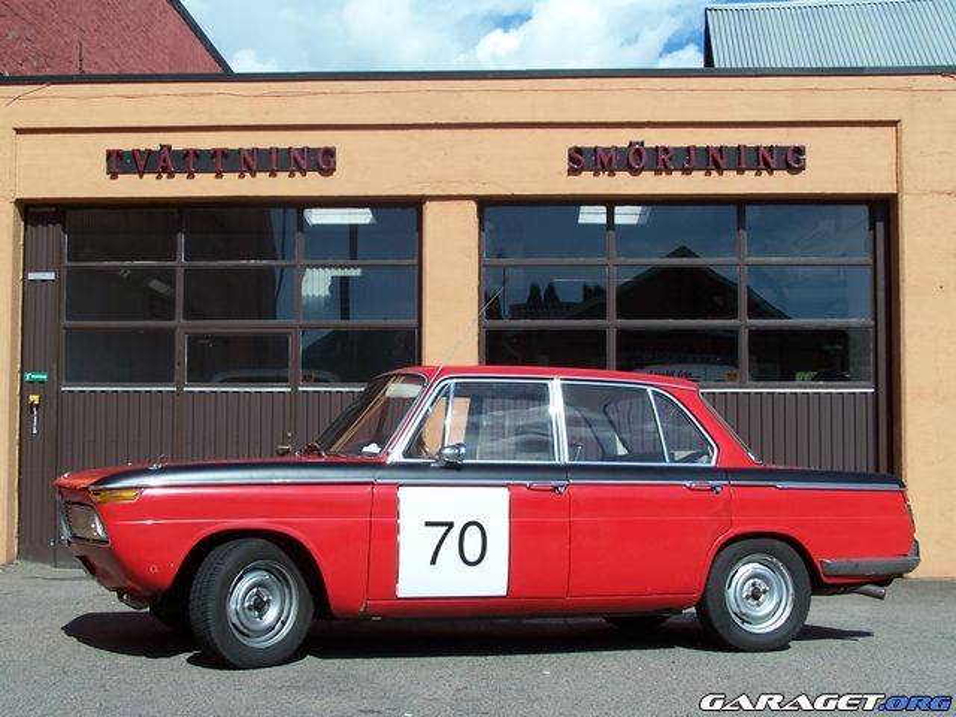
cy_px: 358
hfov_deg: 37.5
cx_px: 478
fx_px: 1408
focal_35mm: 51
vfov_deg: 28.6
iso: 80
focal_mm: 8.5
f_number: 4
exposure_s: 1/750
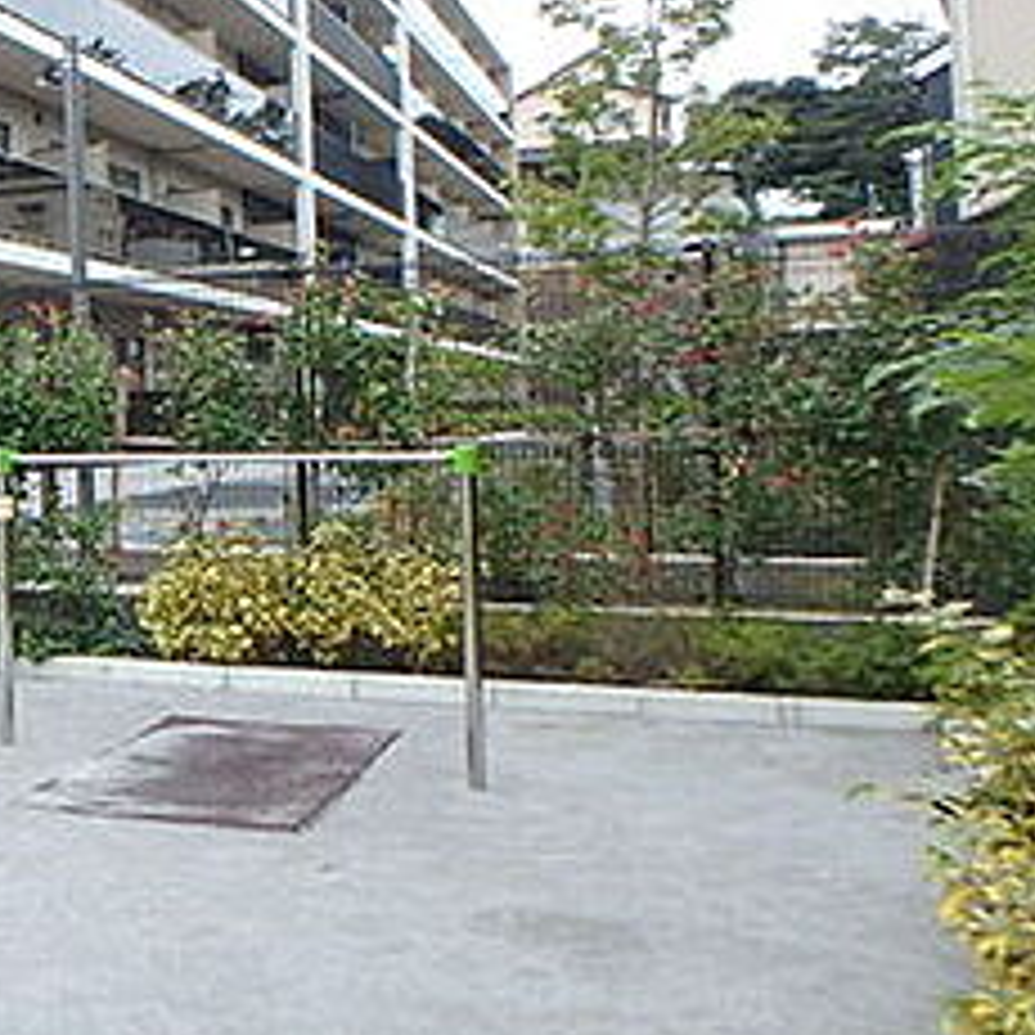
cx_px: -333
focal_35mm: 50
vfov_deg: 33.8
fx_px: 1691
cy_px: 380
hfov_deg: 27.8
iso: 125
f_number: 3.5
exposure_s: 1/200
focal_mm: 3.7
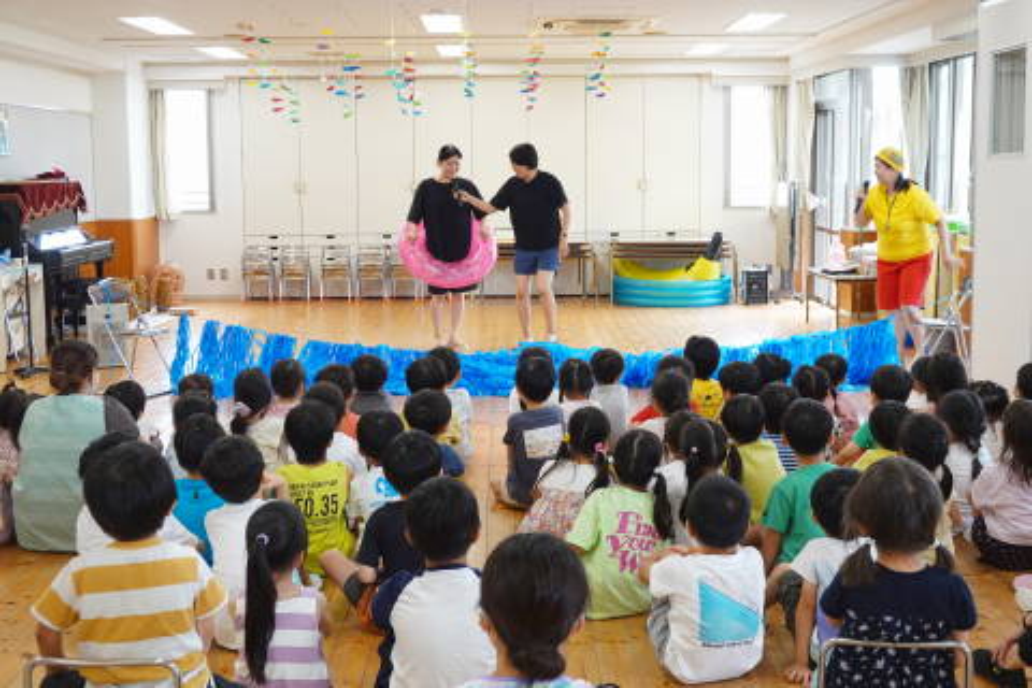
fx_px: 1376
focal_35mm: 48
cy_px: 344
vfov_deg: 28.1
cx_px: 516
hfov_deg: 41.1
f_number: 4
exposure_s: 1/50
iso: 320
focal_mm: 18.24
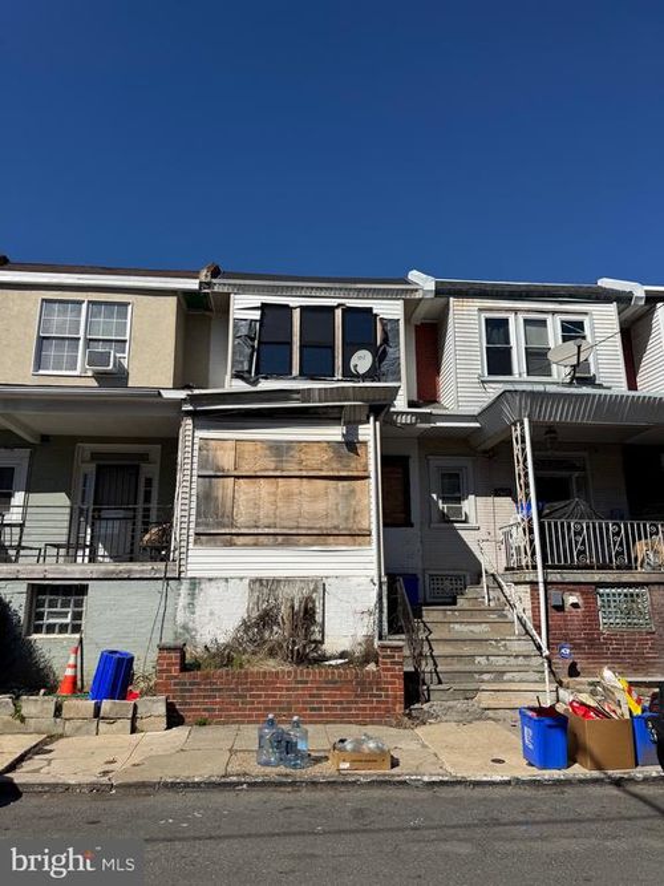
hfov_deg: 56.8
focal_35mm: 24
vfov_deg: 71.6
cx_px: 332
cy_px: 443
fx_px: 614
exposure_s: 1/7092
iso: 80
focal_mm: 6.76
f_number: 1.78
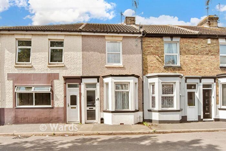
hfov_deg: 100.4
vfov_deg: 77.4
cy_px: 76
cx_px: 113
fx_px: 94
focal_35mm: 15
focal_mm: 10
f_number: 11
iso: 640
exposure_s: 1/500
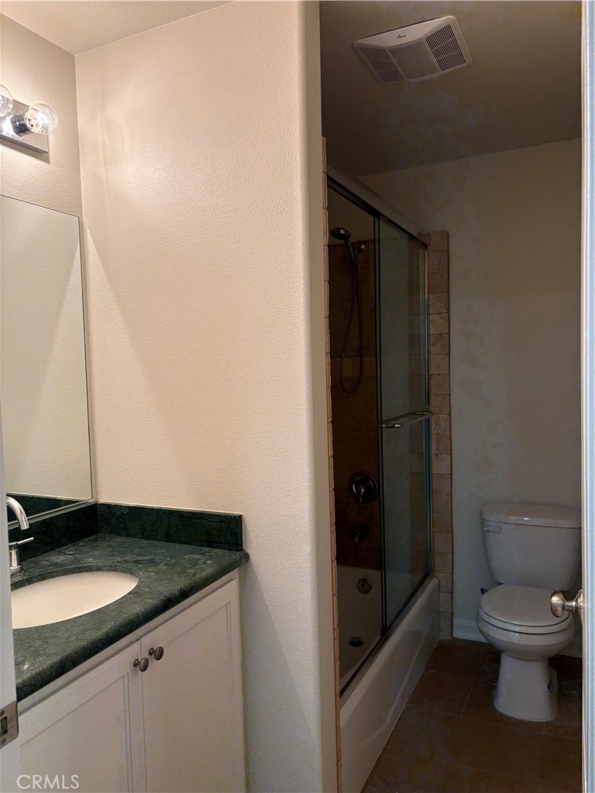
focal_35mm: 26
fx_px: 596
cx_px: 298
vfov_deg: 67.3
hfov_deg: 53.1
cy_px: 396
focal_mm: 5.96
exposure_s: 1/120
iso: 100
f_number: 1.6
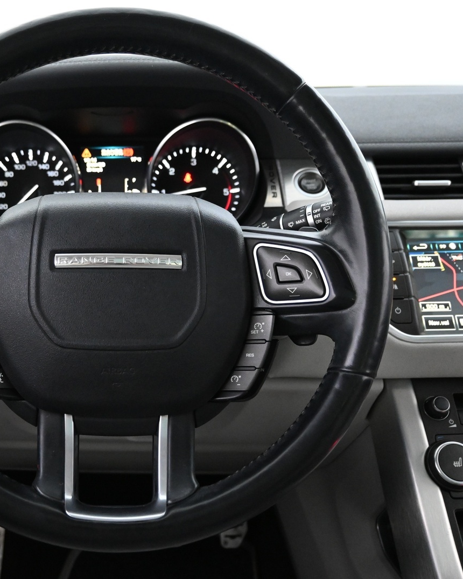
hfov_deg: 35.4
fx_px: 708
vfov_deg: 44.4
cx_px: 116
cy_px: 289
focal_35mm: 41
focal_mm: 19.5
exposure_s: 1/30
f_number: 3.8
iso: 3600
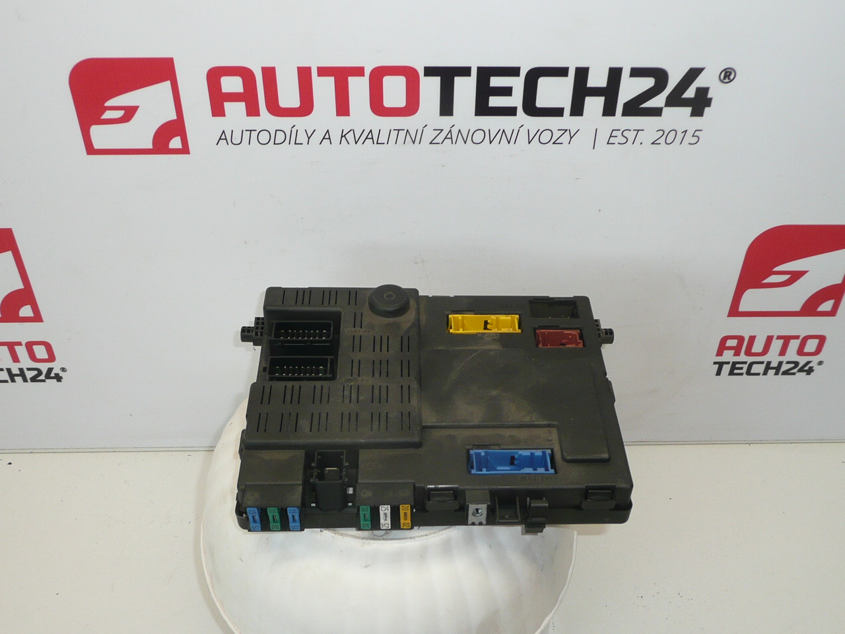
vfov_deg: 39.7
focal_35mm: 36
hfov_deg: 51.4
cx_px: 422
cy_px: 317
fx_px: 879
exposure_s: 1/100
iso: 100
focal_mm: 4.6
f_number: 3.3
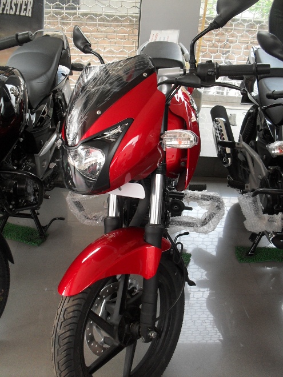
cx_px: 142
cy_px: 188
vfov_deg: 49.0
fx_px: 414
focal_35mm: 38
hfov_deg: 37.7
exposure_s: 1/45
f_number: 2.8
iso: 100
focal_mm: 6.3
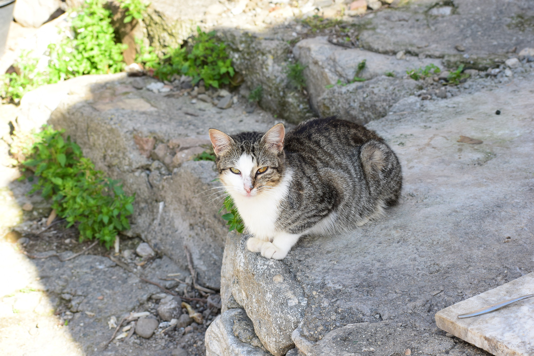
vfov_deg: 13.0
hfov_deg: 19.5
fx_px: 1557
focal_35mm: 105
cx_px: 267
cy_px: 178
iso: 400
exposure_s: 1/160
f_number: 9
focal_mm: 70
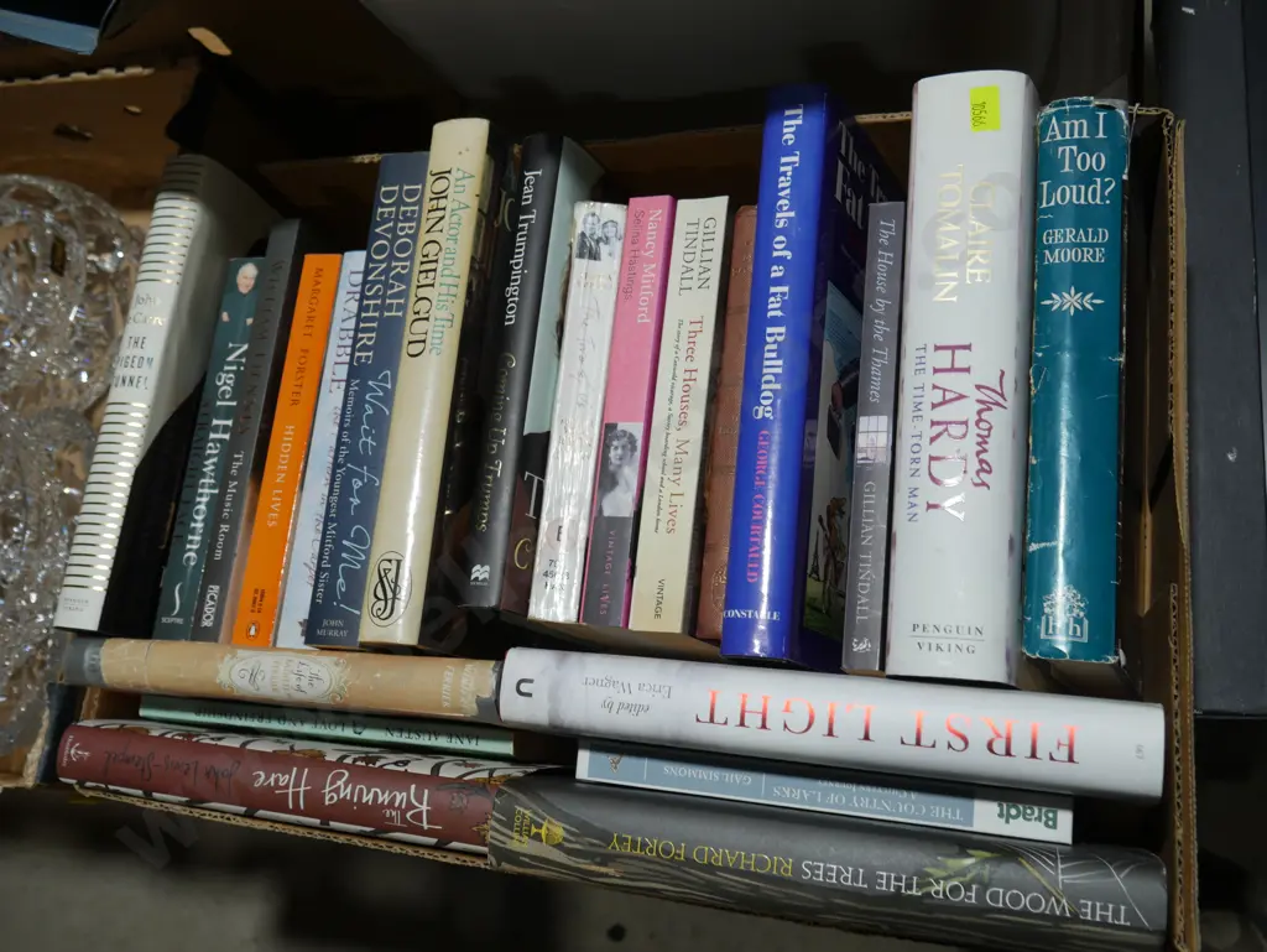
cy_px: 476
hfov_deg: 56.8
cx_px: 634
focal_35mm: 32
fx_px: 1172
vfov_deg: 44.2
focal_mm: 16
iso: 200
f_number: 4.5
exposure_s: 1/125
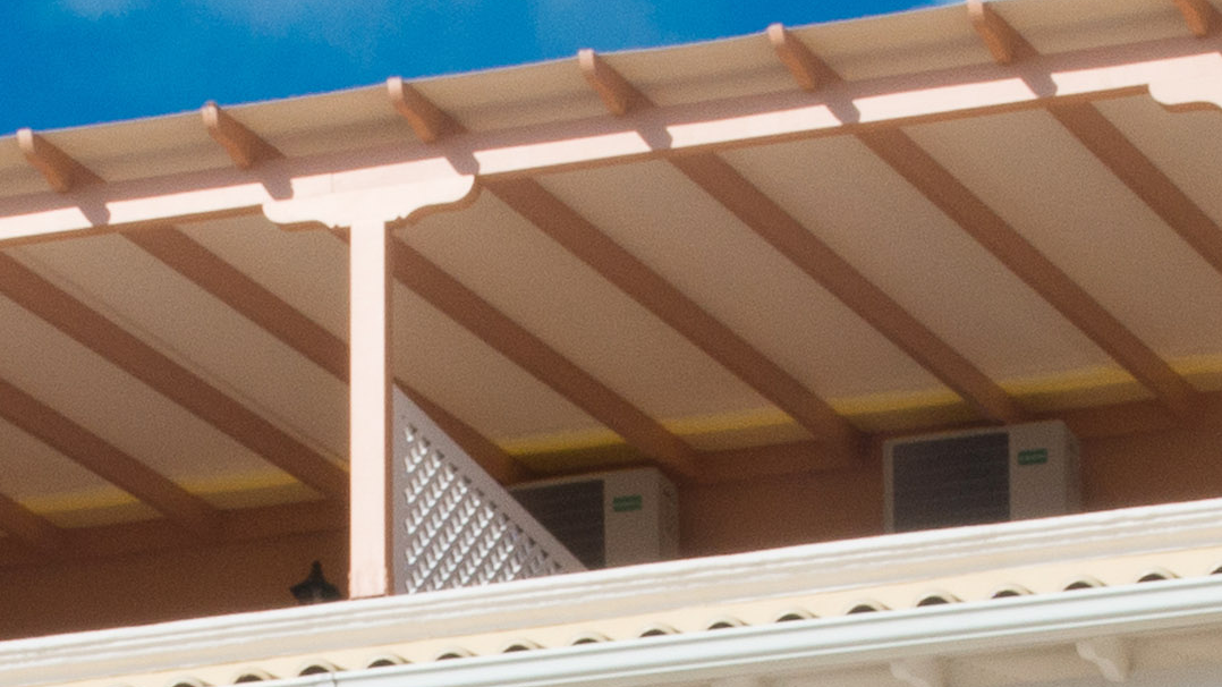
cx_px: 136
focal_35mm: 229
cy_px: 1326
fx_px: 7419
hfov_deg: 9.4
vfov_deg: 5.2
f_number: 22
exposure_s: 1/160
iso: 200
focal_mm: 32
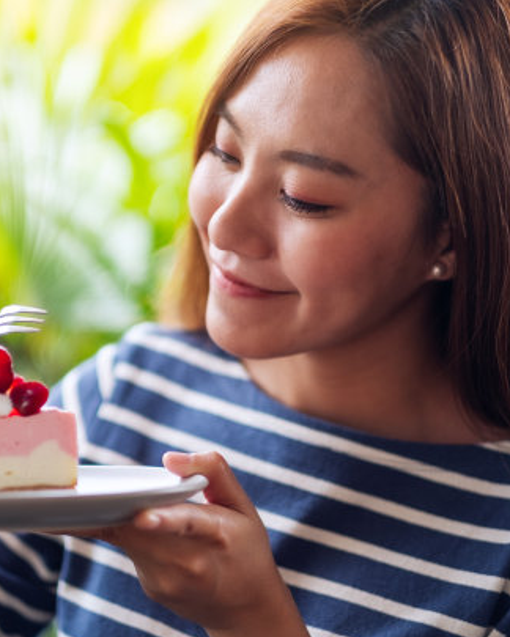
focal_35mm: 119
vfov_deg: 16.2
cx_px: 175
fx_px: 2245
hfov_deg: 12.9
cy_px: 319
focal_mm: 56
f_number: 1.2
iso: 200
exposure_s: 1/900
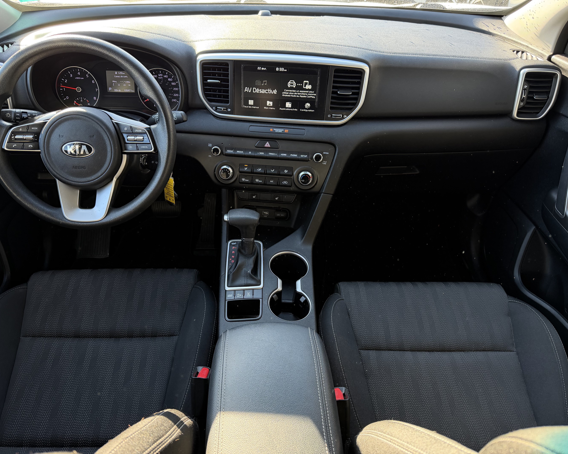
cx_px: 270
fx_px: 420
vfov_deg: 56.8
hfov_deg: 68.1
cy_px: 227
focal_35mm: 25
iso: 160
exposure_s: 1/121
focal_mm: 6.76
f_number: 1.78
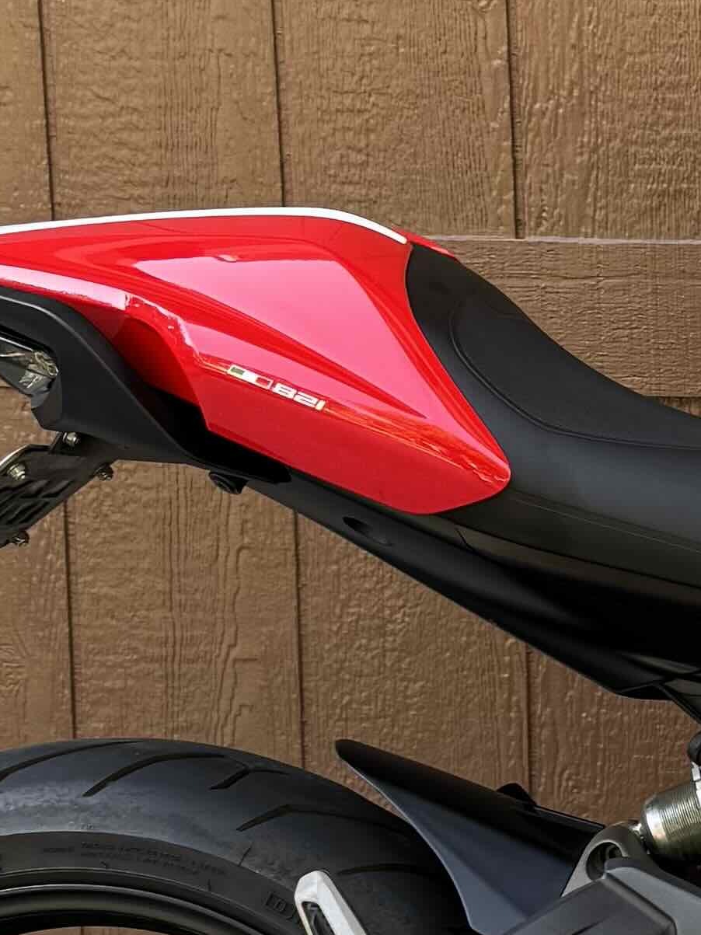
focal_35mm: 114
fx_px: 3079
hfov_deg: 12.0
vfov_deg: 17.3
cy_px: 500
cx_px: 1261
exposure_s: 1/121
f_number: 1.78
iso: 64
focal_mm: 6.76
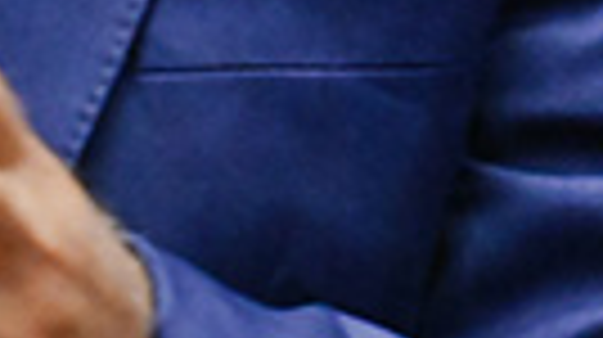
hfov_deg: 1.6
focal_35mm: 1344
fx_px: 21464
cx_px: -310
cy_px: -505
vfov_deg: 0.9
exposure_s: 1/160
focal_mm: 200
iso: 6400
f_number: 4.5
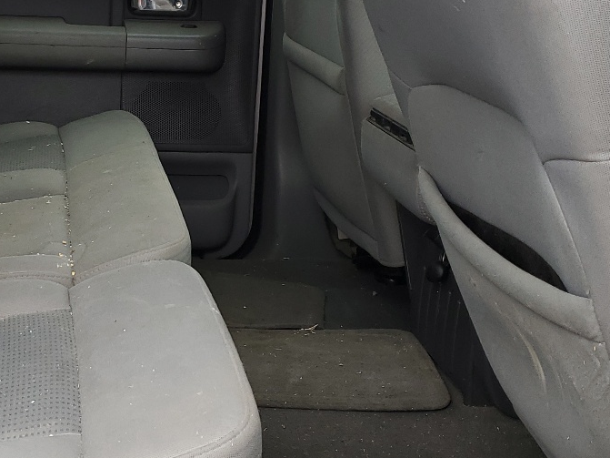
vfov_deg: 23.6
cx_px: 121
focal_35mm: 62
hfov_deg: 30.4
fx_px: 1092
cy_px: 158
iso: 50
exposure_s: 1/128
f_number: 1.5
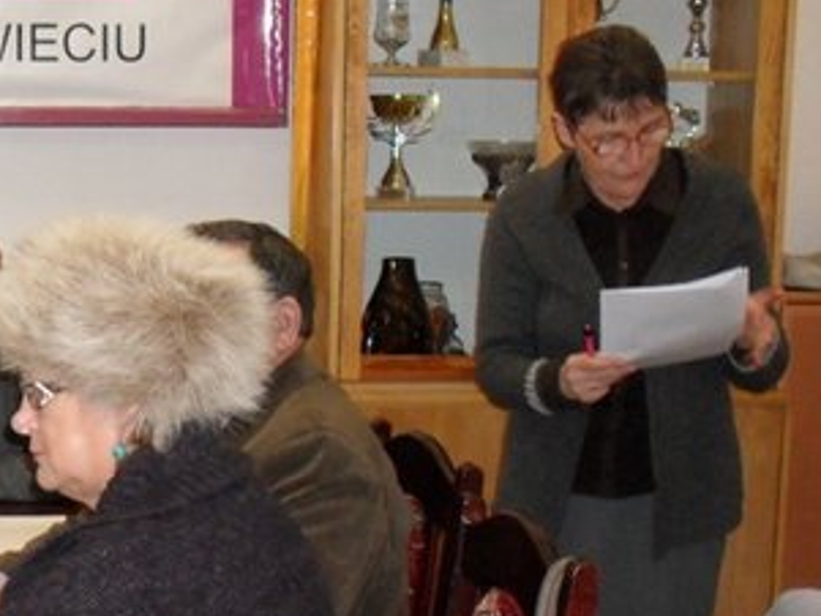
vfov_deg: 17.8
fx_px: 1946
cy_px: 510
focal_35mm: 82
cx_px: -35
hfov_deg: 22.7
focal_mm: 6.3
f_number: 2.8
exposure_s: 1/45
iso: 200
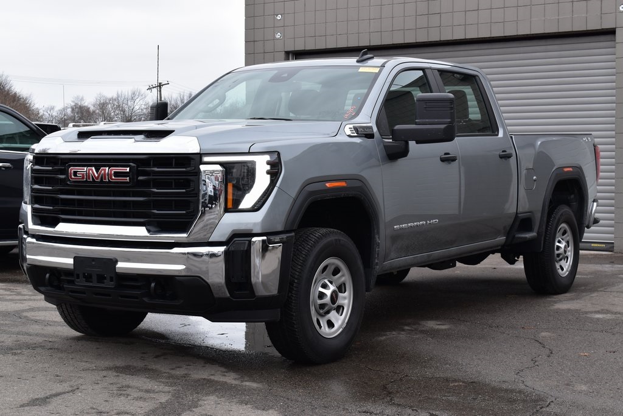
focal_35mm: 63
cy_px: 208
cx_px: 312
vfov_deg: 21.6
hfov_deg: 31.9
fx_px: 1090
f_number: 9
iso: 400
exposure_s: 1/160
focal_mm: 42
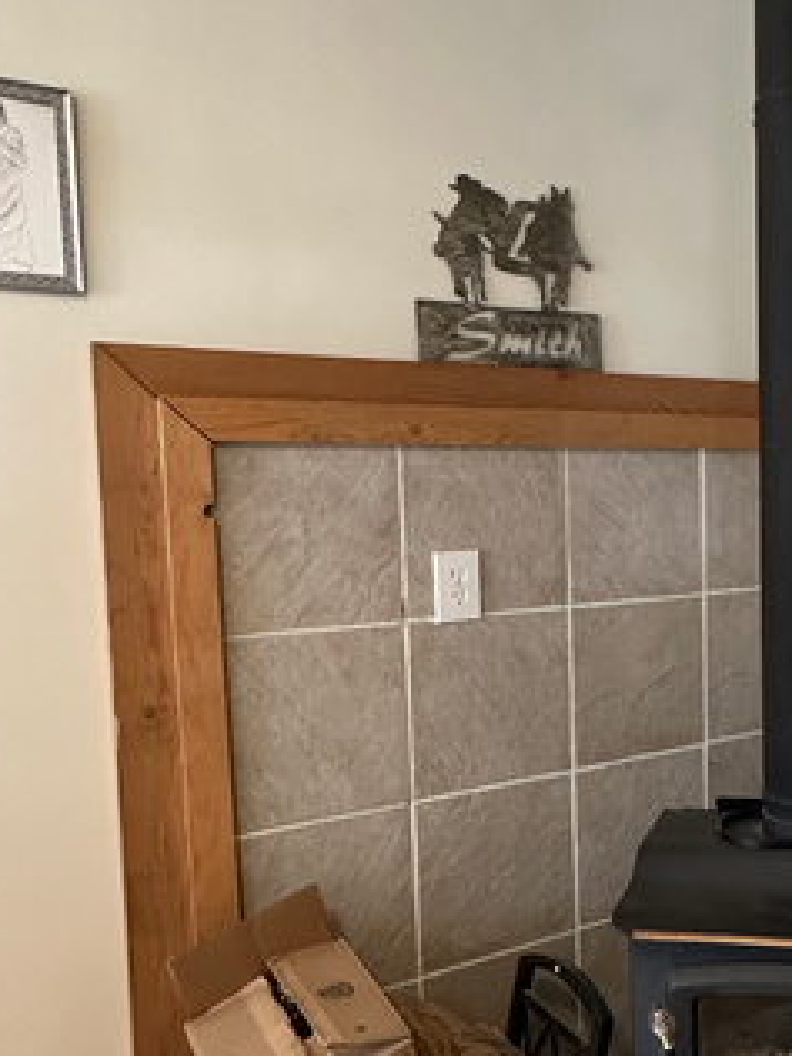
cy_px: 581
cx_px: 702
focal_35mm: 34
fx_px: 1037
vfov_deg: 53.9
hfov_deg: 39.1
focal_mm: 2.22
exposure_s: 1/60
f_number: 2.2
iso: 400
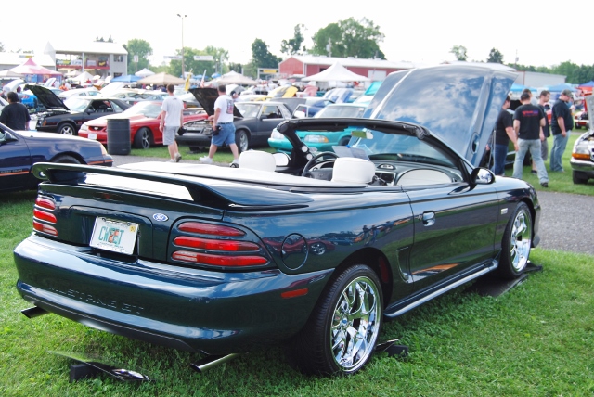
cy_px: 198
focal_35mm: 45
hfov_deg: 43.6
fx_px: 743
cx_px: 297
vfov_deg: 29.9
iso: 100
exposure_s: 1/125
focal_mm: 30
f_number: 5.6
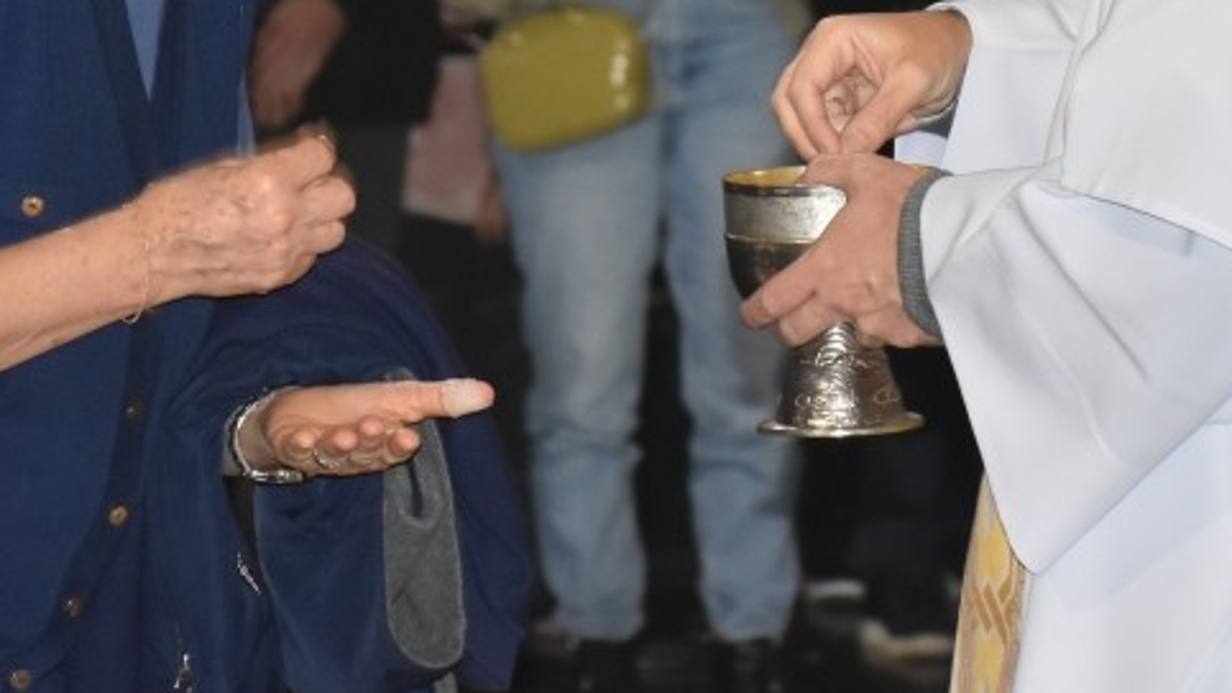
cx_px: 693
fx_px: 10358
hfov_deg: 6.8
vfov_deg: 3.8
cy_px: -144
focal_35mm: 317
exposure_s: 1/60
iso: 1600
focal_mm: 95
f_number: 5.6
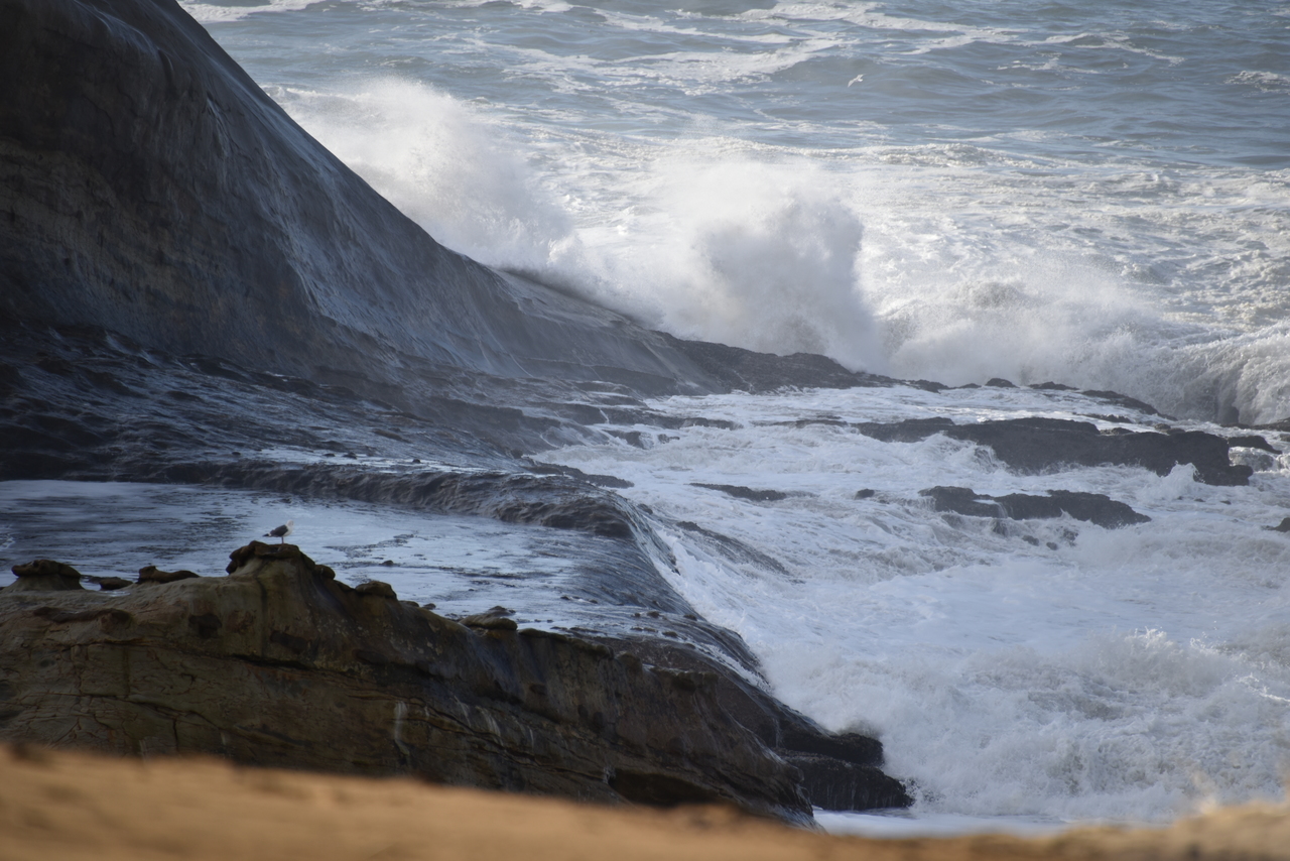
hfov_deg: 6.9
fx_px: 10752
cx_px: 645
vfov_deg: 4.6
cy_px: 430
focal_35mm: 300
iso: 160
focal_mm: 300
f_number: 5.6
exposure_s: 1/640
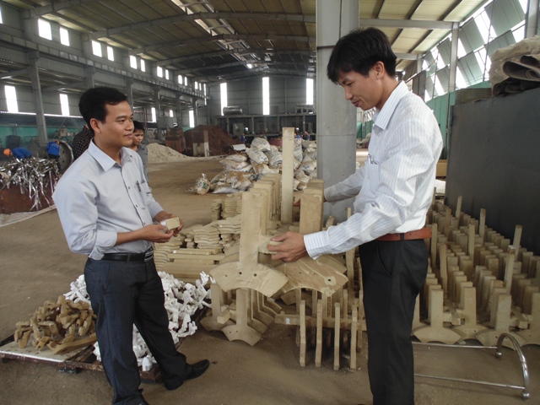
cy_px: 202
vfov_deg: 61.1
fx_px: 343
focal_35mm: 22
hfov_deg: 76.4
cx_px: 270
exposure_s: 1/30
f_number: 3.1
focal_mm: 4
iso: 80
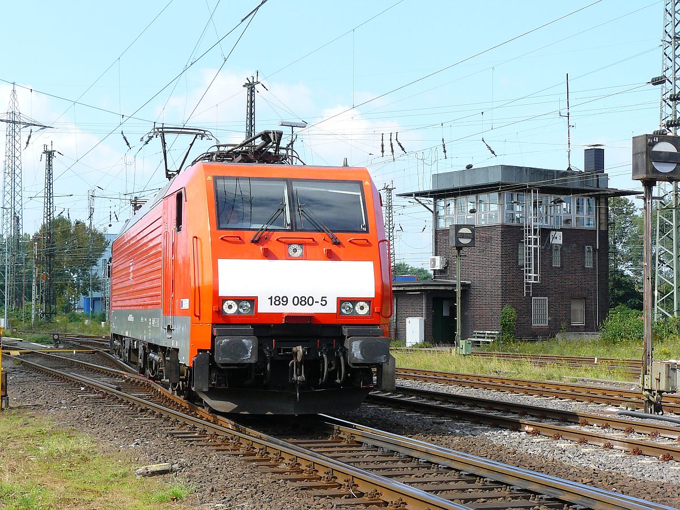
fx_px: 1297
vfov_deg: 22.3
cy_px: 255
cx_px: 340
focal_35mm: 66
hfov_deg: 29.4
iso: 100
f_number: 5.6
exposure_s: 1/250
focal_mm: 11
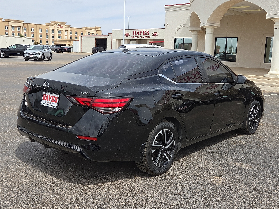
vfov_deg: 36.8
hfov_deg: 47.9
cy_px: 104
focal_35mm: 39
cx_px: 140
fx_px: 314
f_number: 1.8
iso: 77
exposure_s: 1/5000
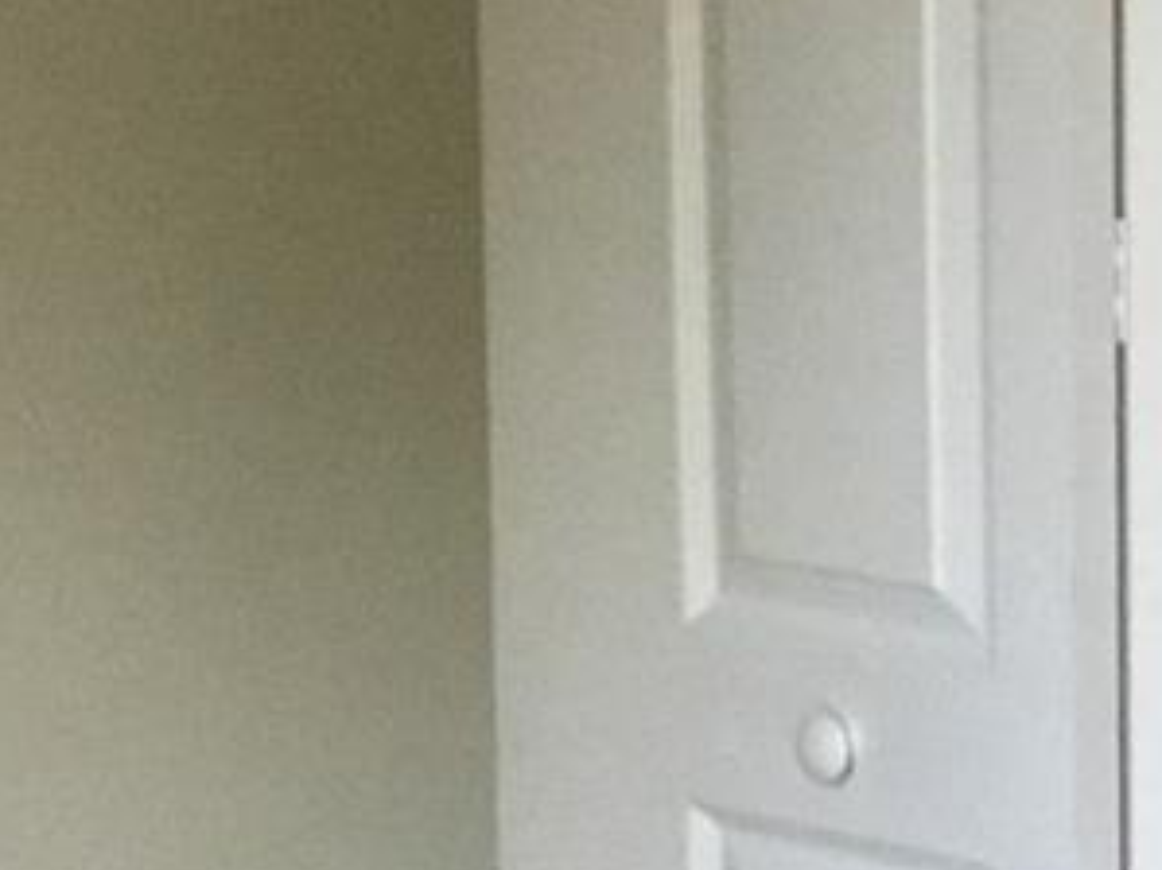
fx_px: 5570
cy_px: 369
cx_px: 1885
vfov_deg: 8.9
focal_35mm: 166
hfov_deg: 11.3
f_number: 2.4
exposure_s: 1/30
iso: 200
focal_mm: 3.3
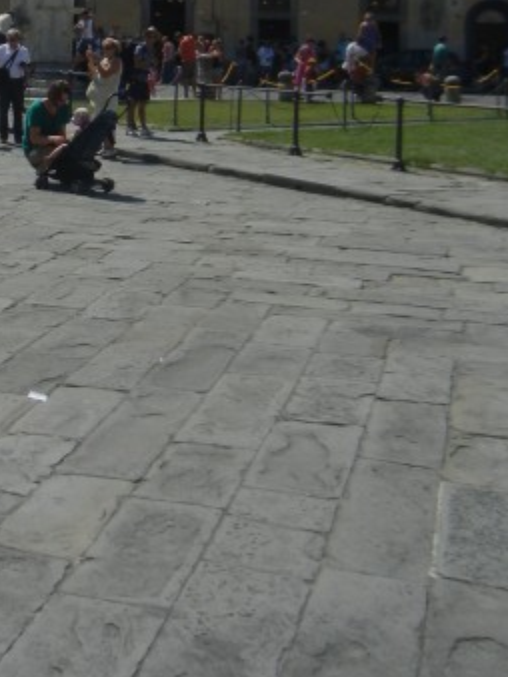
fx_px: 1331
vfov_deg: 26.6
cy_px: -44
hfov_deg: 21.0
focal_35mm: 68
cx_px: 18
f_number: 7
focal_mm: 5.4
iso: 160
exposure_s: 1/723
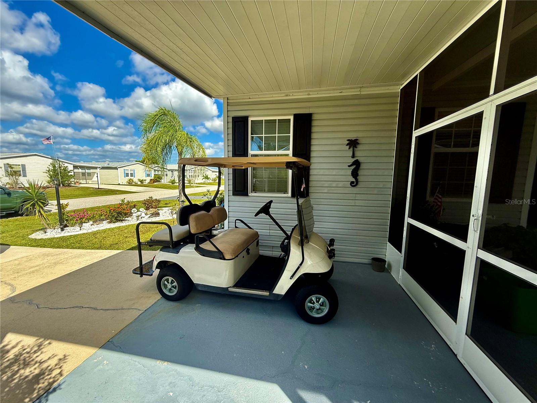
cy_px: 202
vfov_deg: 85.7
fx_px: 217
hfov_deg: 102.1
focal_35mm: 14
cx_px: 268
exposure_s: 1/1001
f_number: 2.2
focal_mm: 2.22
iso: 64
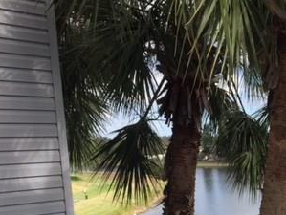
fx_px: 513
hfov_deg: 28.9
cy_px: 228
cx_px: 296
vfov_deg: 22.5
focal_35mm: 62
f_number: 2.2
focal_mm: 4.15
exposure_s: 1/1236
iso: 32
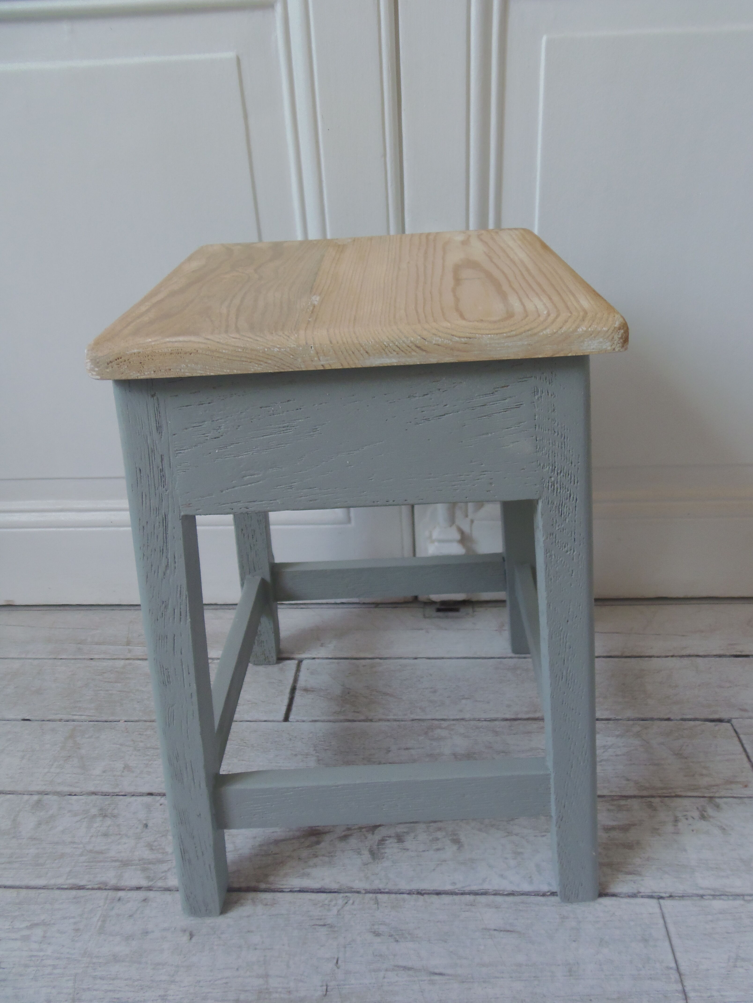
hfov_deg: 56.8
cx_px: 376
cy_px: 502
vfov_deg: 71.6
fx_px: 696
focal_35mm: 24
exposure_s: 1/30
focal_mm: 4.3
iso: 100
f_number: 2.9
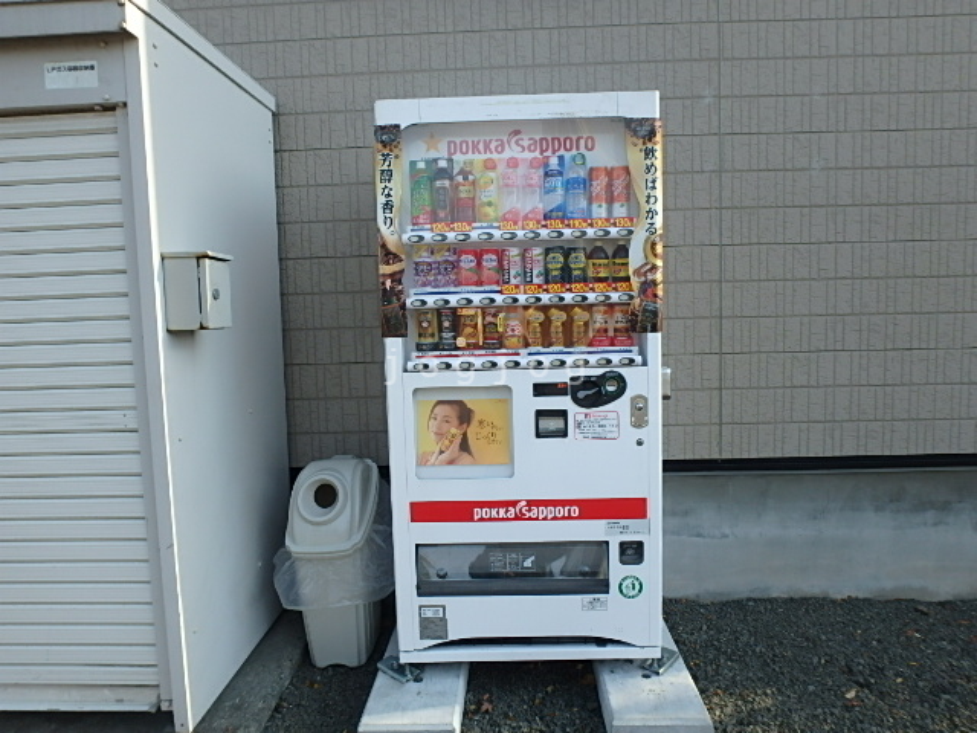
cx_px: 488
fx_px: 593
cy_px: 366
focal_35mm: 21
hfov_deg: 79.0
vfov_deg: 63.4
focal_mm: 3.7
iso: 125
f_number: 3.5
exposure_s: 1/400
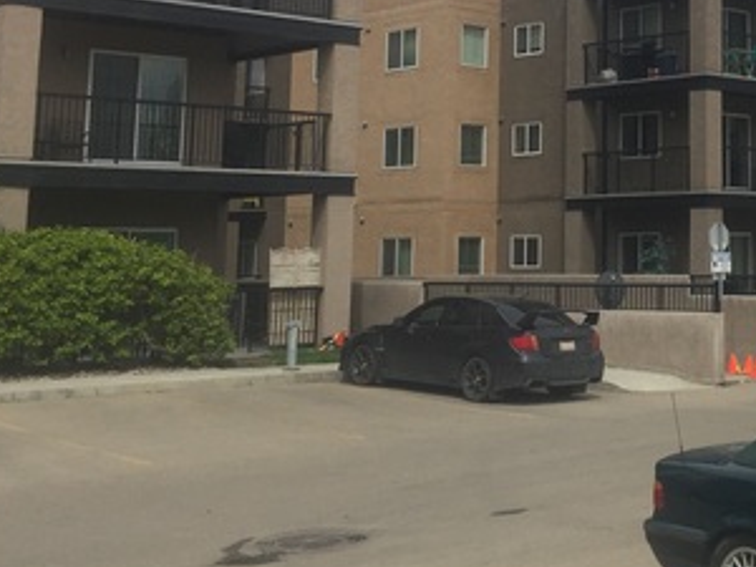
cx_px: 745
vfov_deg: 21.7
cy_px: 40
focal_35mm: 66
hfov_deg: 27.8
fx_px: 1441
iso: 32
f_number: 2.2
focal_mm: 4.15
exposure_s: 1/2639
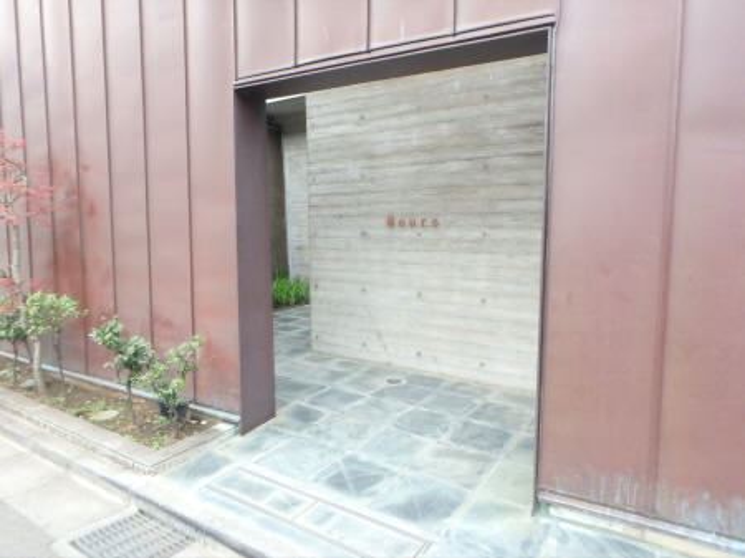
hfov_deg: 79.0
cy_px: 279
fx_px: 452
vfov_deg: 63.4
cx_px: 372
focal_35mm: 21
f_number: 3.5
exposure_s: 1/500
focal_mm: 3.7
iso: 800
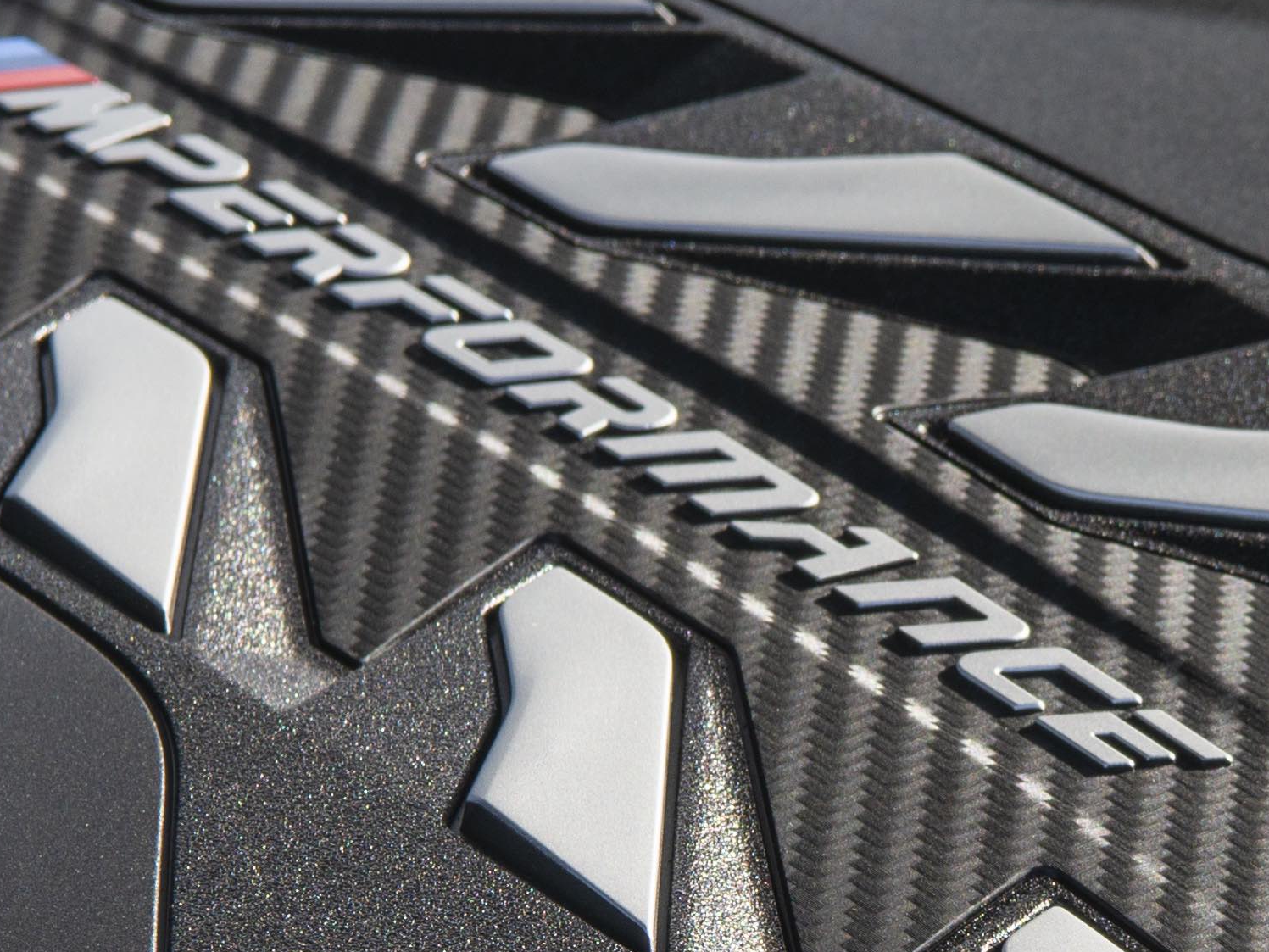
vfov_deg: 4.5
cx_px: 1292
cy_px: 1085
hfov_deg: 6.0
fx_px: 12135
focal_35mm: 331
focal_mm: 70
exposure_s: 1/60
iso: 100
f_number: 10
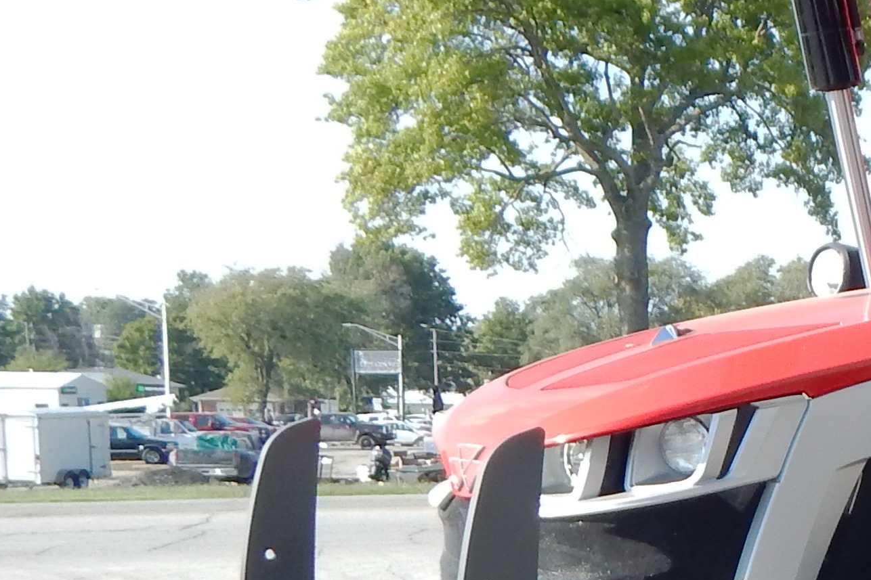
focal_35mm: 82
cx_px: 1327
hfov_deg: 20.8
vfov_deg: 16.1
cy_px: 670
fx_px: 1984
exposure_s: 1/640
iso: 125
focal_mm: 4
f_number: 3
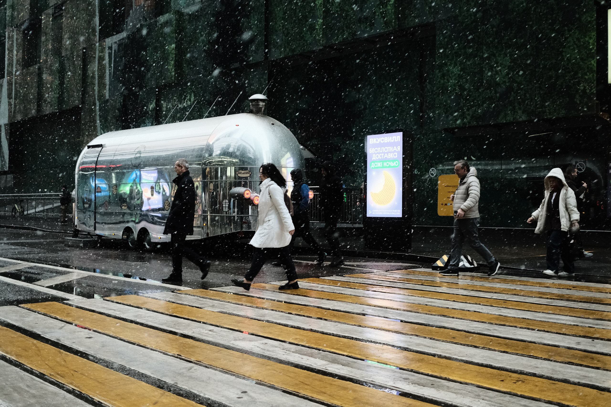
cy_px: 204
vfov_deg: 32.6
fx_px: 696
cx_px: 306
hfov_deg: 47.4
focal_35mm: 41
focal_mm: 27
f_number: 2.8
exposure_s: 1/210
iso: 1600
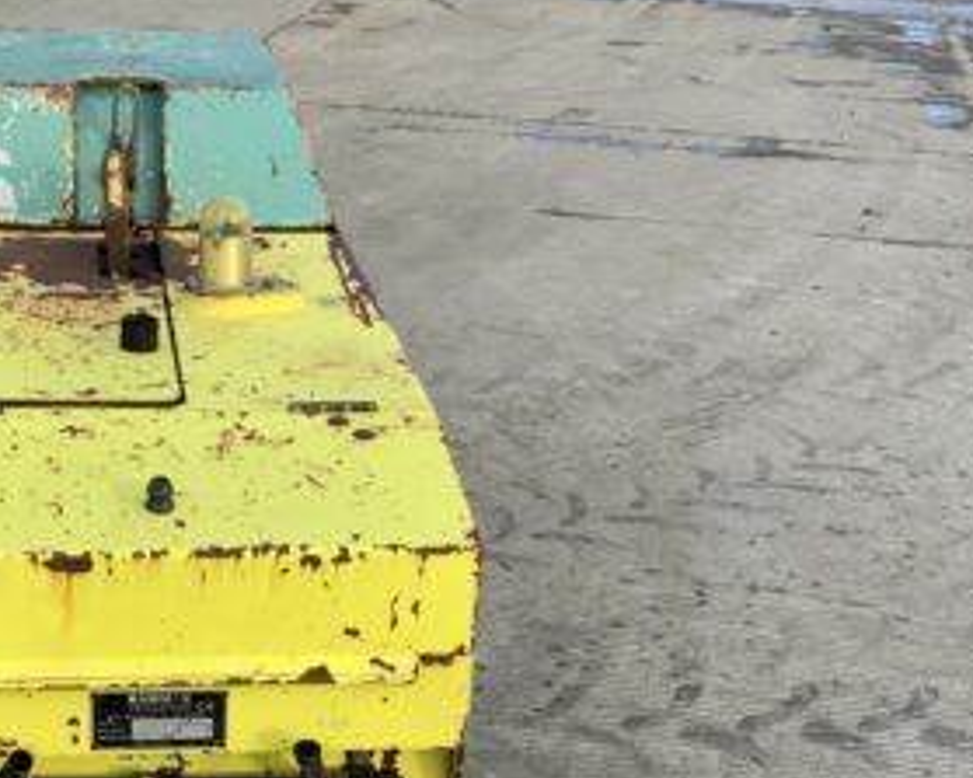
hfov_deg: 28.6
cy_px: 642
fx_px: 1871
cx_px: 216
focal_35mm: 65
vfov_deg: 23.1
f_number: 1.8
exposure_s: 1/333
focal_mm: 3
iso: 16
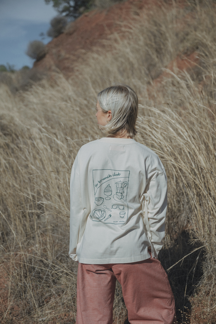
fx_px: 432
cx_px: 108
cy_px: 162
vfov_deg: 41.1
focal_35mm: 48
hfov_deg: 28.1
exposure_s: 1/10000
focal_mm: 48
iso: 125
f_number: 2.8
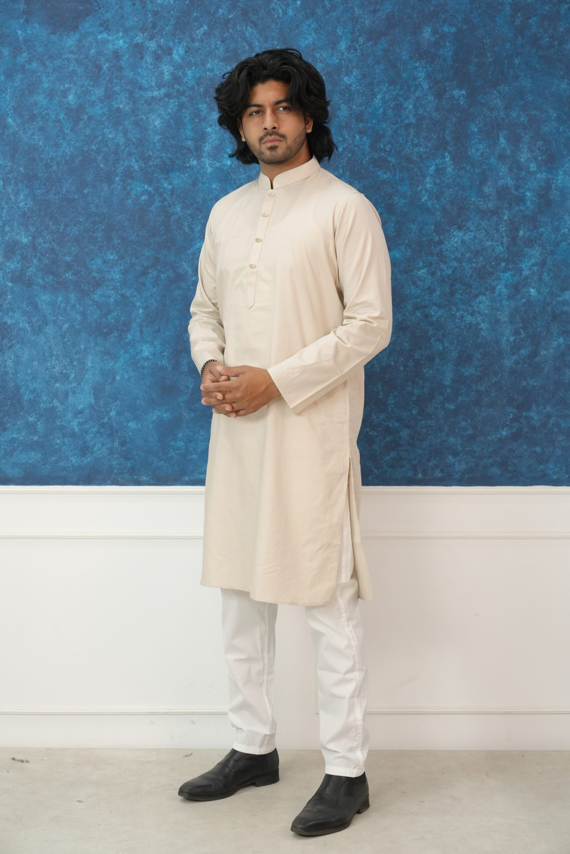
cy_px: 427
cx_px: 285
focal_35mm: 58
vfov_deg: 34.5
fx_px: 1377
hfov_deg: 23.4
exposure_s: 1/320
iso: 1600
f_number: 4.5
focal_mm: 58
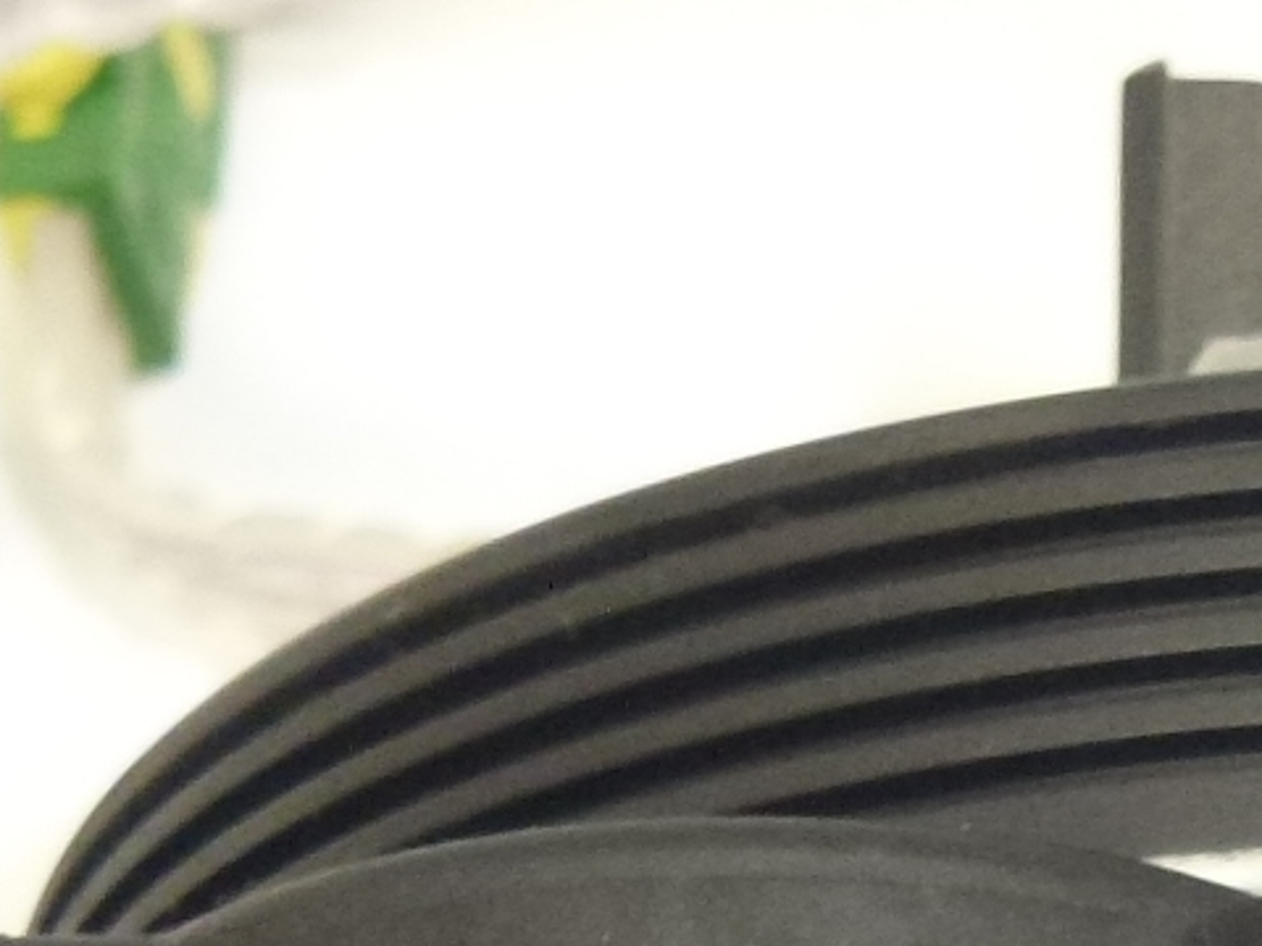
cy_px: 1895
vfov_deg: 4.8
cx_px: 1365
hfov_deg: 6.5
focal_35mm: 303
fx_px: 11047
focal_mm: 12.7
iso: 400
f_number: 4.7
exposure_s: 1/60
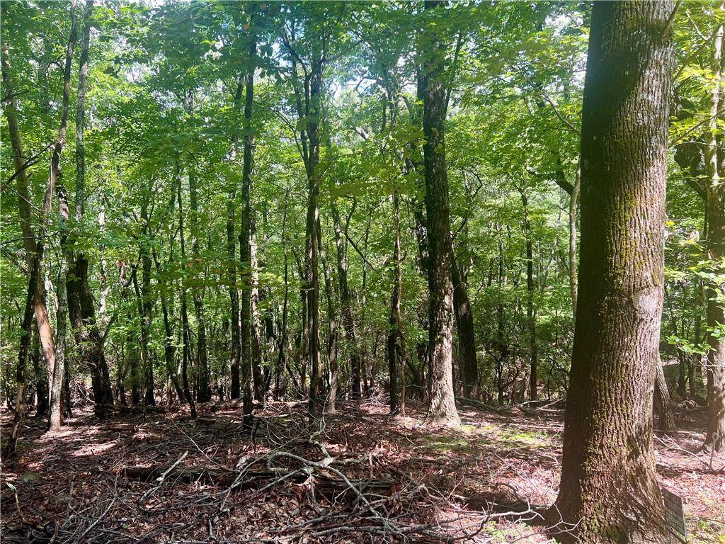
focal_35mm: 26
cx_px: 362
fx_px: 545
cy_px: 272
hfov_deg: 67.3
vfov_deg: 53.1
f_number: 1.5
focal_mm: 5.7
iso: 32
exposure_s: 1/137
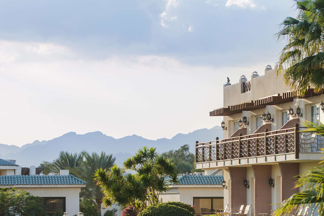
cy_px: 184
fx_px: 1638
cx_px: 206
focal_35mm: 182
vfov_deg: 7.5
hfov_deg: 11.3
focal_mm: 82
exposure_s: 1/320
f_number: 5
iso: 100
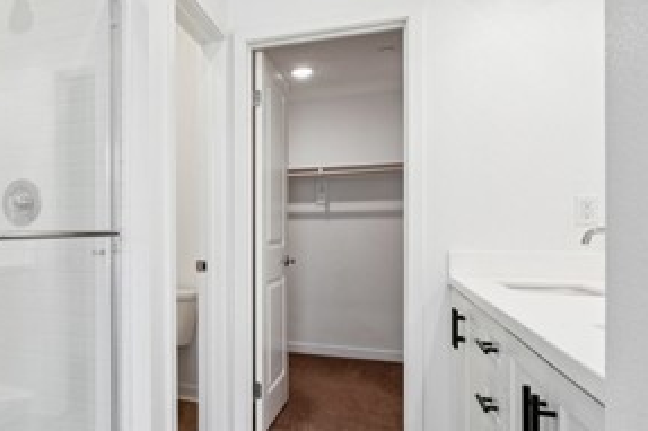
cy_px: 226
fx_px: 522
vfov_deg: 44.9
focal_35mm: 29
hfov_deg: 58.8
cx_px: 131
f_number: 8
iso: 320
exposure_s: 1/30
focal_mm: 13
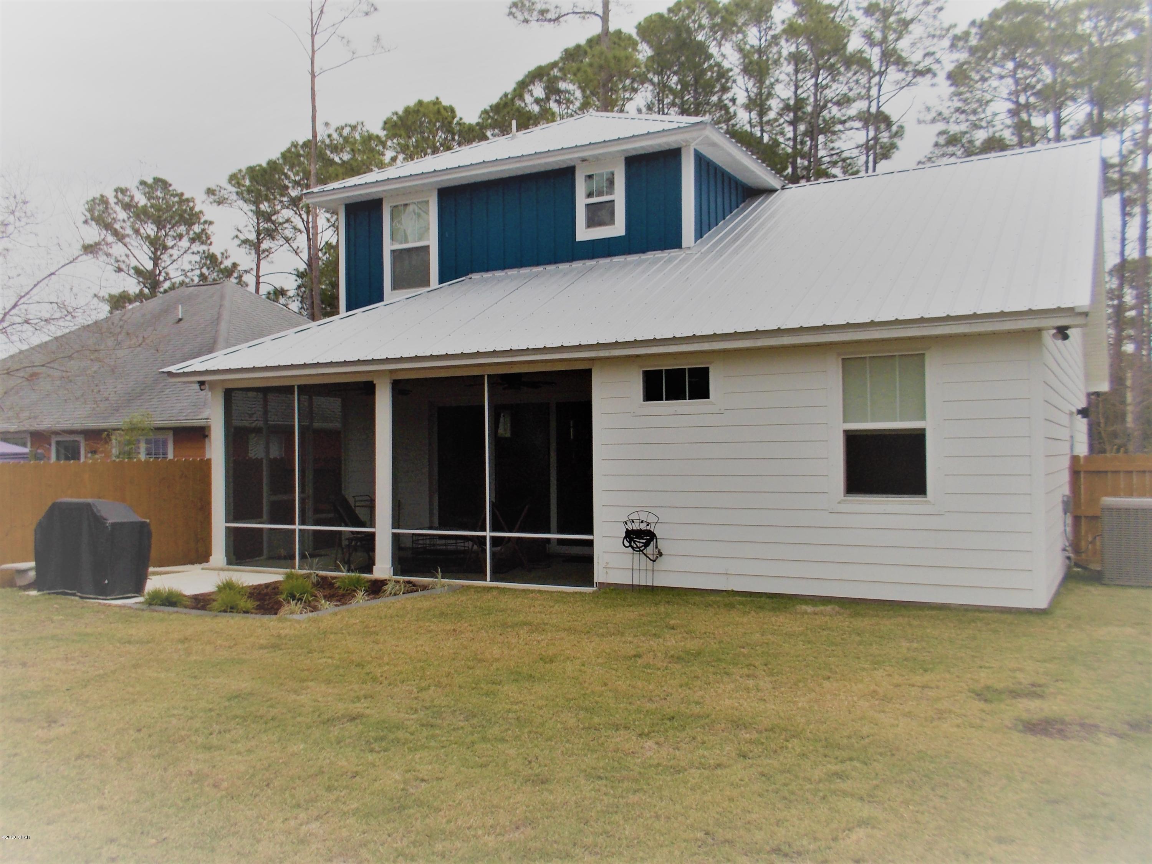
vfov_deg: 48.2
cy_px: 432
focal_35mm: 29
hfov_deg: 61.7
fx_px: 965
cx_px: 576
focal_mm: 4.1
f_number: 3.3
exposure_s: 1/500
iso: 80
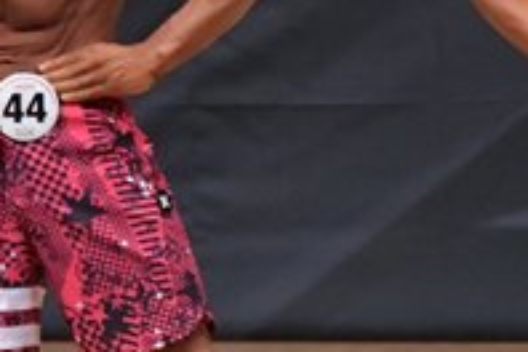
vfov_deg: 1.4
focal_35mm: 999
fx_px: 14651
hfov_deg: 2.1
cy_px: 88
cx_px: 585
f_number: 5.6
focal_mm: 170
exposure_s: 1/400
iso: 8000
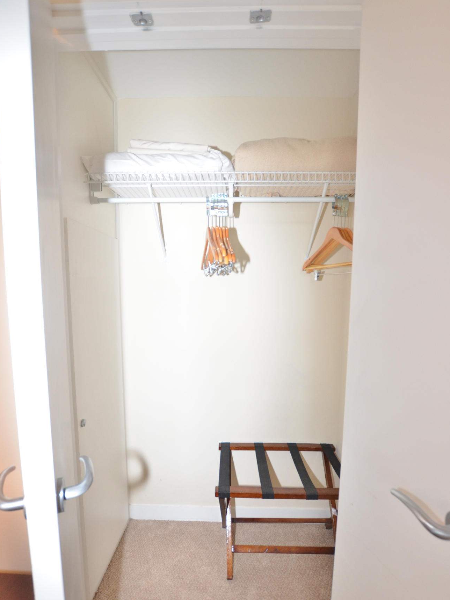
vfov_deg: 83.7
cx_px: 222
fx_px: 334
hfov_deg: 67.9
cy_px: 320
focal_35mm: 19
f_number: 4
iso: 800
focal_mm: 11.5
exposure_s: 1/60
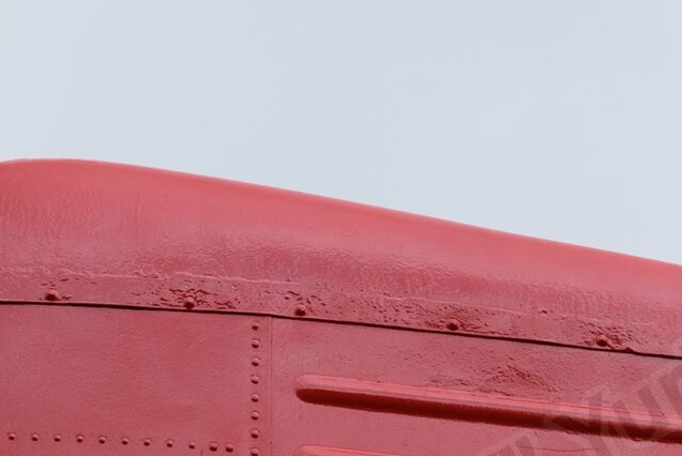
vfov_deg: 6.3
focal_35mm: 217
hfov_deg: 9.5
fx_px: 4115
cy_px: 390
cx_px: 453
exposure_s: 1/320
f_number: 9
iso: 200
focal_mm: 72
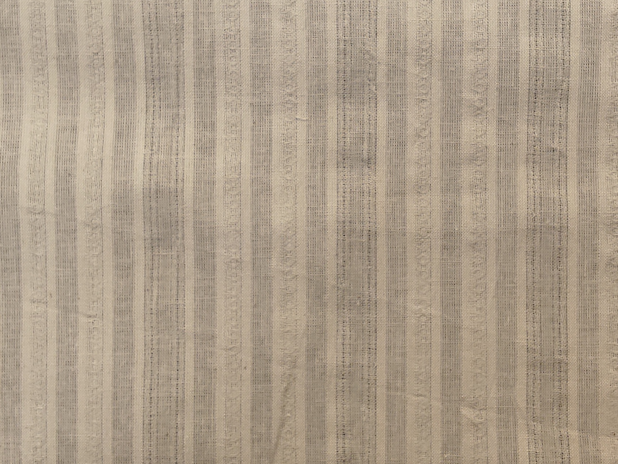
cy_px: 136
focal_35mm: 50
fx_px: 893
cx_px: 355
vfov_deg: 28.8
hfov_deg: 38.1
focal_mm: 2.78
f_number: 2
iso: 125
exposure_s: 1/100
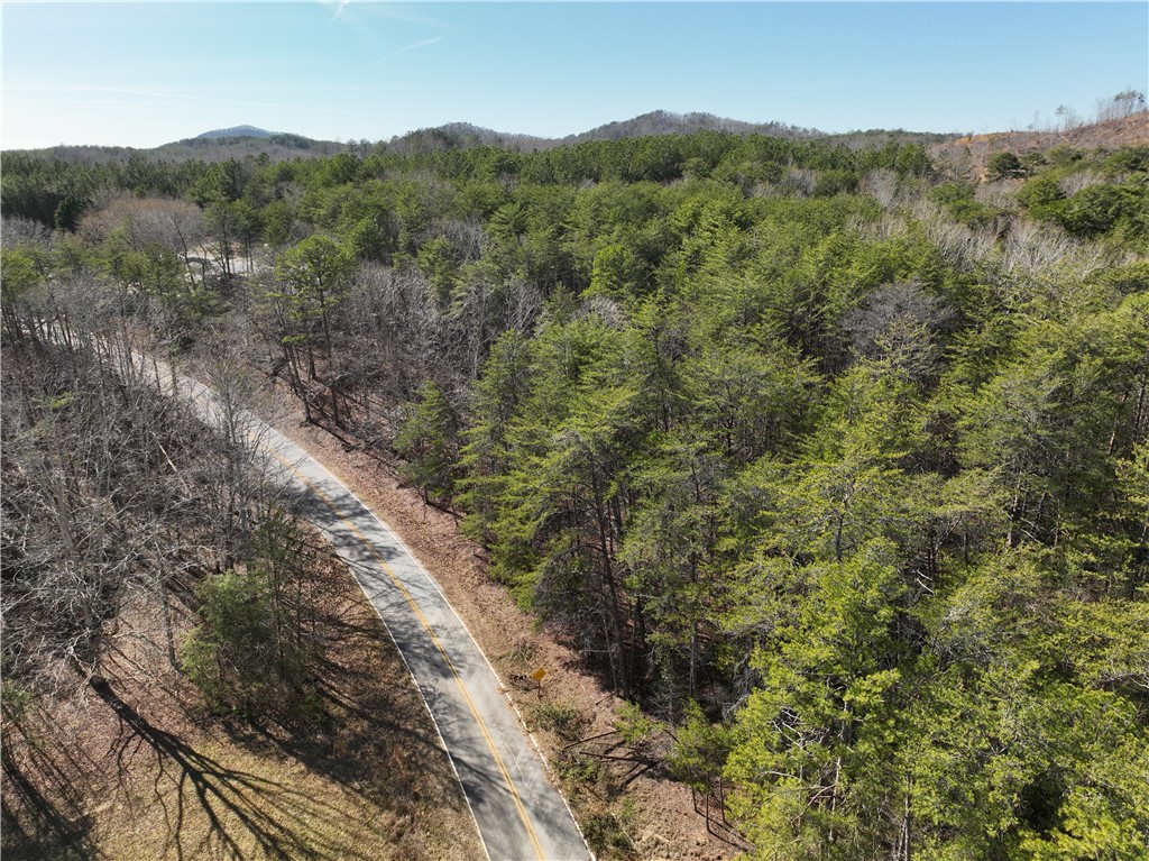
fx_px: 796
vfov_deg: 56.8
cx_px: 574
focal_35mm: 24
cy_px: 430
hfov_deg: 71.6
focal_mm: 12.29
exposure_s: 1/240
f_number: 2.8
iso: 210
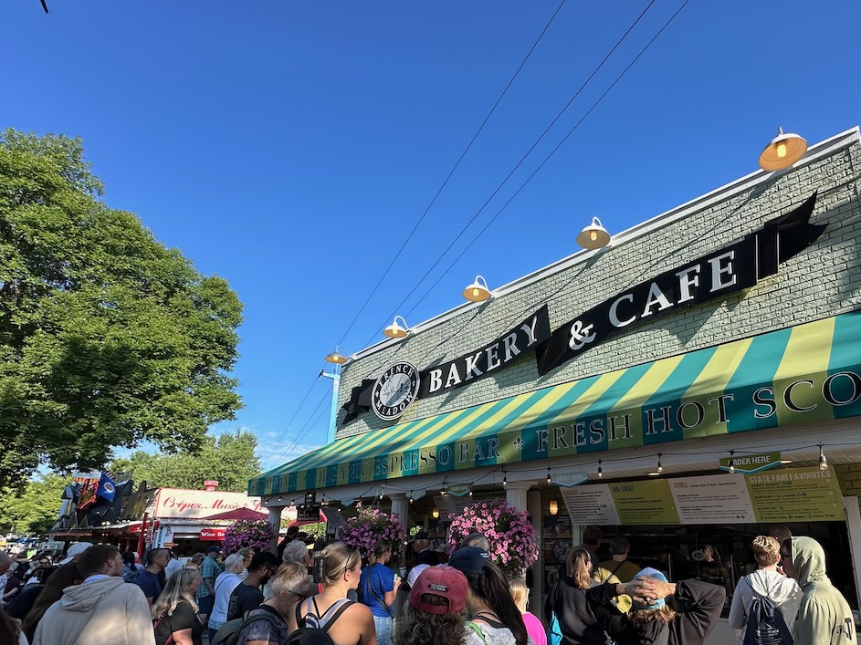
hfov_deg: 82.9
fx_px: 473
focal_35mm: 19
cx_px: 542
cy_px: 425
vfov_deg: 67.0
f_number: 2.2
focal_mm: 2.22
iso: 40
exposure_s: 1/651
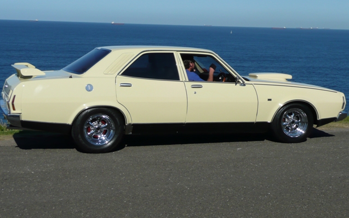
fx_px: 628
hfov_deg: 31.1
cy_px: 94
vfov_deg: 19.7
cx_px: 175
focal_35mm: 66
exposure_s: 1/1300
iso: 100
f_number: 4.5
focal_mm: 10.2
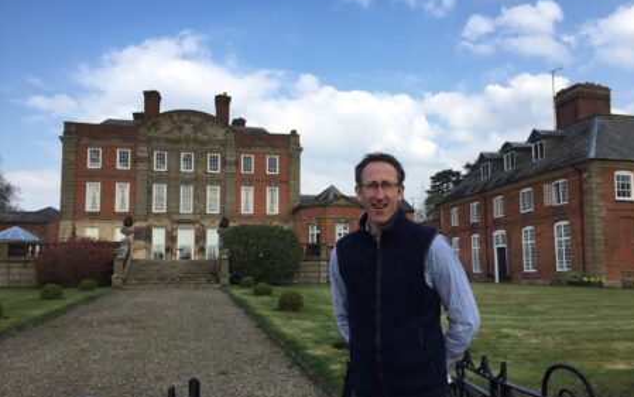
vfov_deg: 40.6
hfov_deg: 61.2
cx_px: 318
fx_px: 536
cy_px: 218
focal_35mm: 31
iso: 32
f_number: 2.2
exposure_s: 1/1099
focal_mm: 4.15
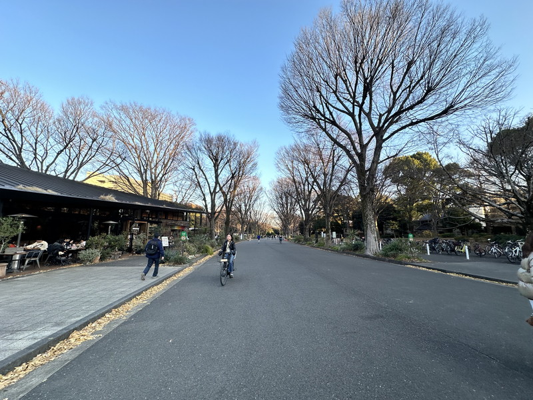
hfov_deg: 102.1
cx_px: 266
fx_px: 216
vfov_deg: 85.7
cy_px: 200
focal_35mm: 14
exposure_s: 1/329
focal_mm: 2.22
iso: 40
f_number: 2.2
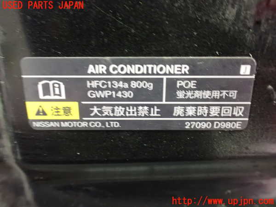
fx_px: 239
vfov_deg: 46.8
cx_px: 138
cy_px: 104
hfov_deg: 60.0
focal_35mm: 30
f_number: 2.3
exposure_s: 1/13
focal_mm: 5.4
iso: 1600
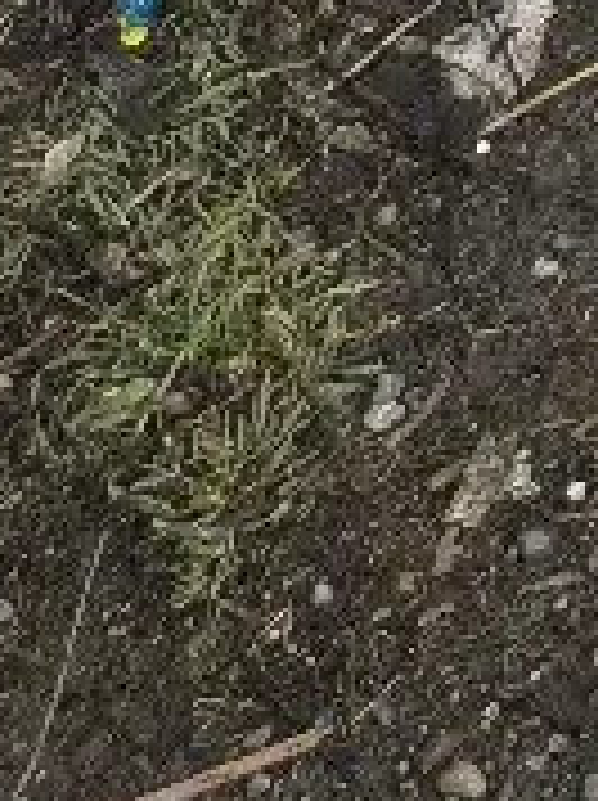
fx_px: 4156
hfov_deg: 6.8
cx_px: 2221
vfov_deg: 8.1
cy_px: -2086
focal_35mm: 180
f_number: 1.8
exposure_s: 1/1250
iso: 101
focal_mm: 5.56
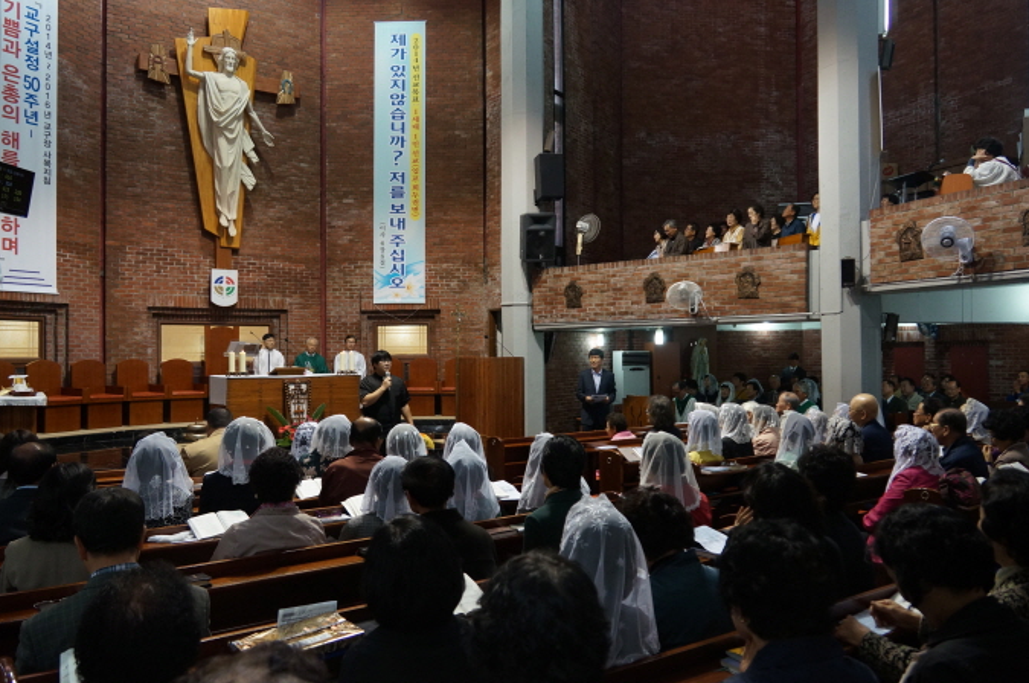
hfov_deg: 65.5
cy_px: 341
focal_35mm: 28
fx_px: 799
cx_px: 523
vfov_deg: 46.3
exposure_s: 1/60
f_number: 4
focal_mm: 18
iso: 1000
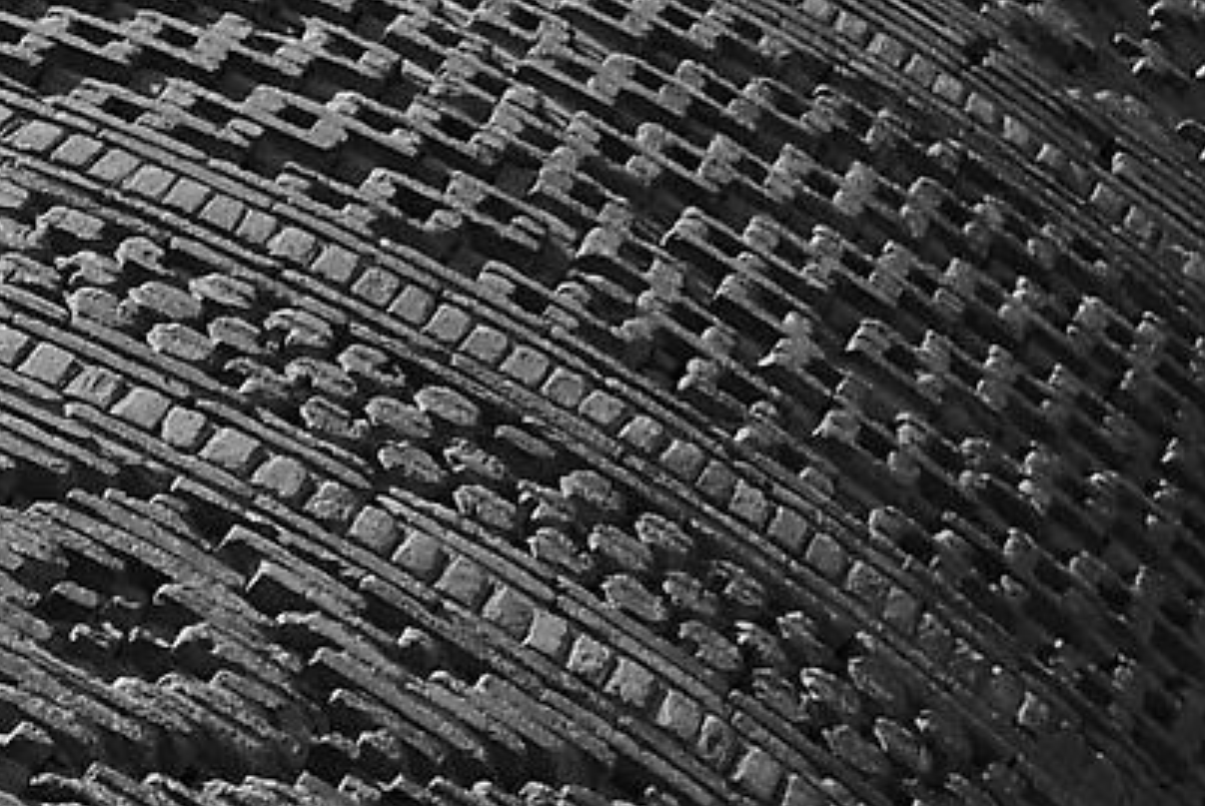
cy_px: 626
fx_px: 6400
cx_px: -1118
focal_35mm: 191
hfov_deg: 10.0
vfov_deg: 7.2
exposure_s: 1/5000
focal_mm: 14.4
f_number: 2.8
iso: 400
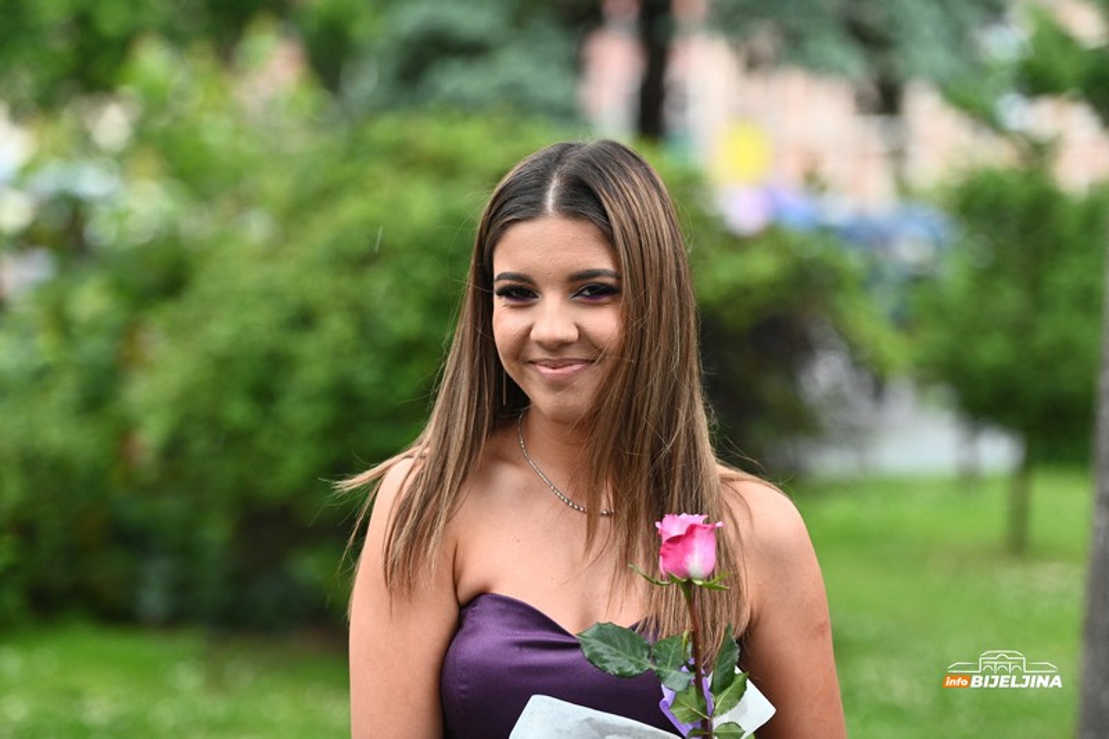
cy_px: 370
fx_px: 3234
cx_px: 554
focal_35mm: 105
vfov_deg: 13.0
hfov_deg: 19.5
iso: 1000
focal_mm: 105
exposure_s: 1/320
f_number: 2.8
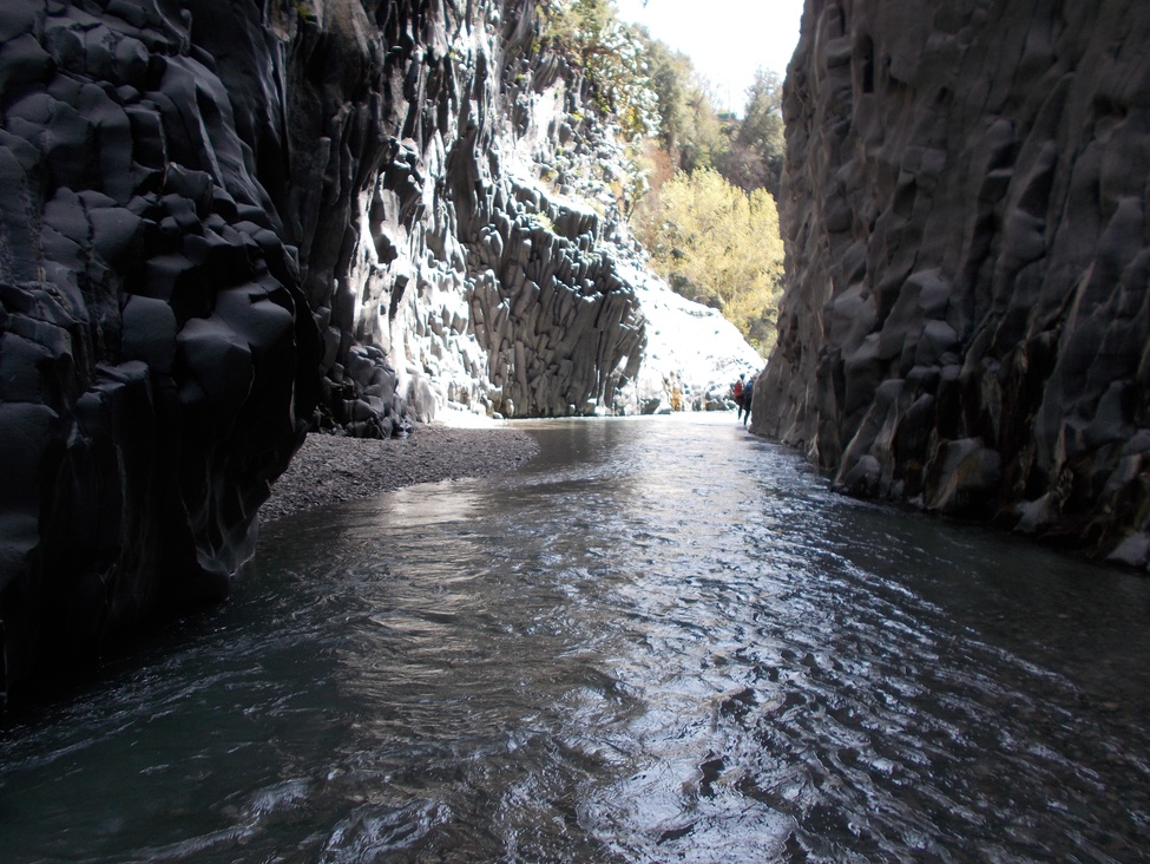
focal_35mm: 31
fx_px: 1030
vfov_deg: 45.5
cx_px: 558
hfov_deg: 58.3
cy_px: 430
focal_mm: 5.3
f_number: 3.4
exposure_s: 1/125
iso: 80
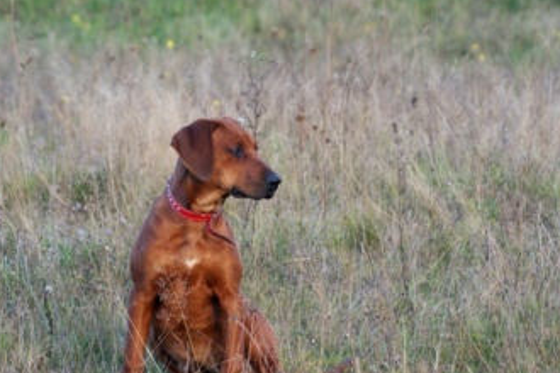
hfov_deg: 8.5
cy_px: 220
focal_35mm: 244
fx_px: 3789
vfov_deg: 5.6
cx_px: 235
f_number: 5.6
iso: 400
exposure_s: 1/160
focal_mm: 135
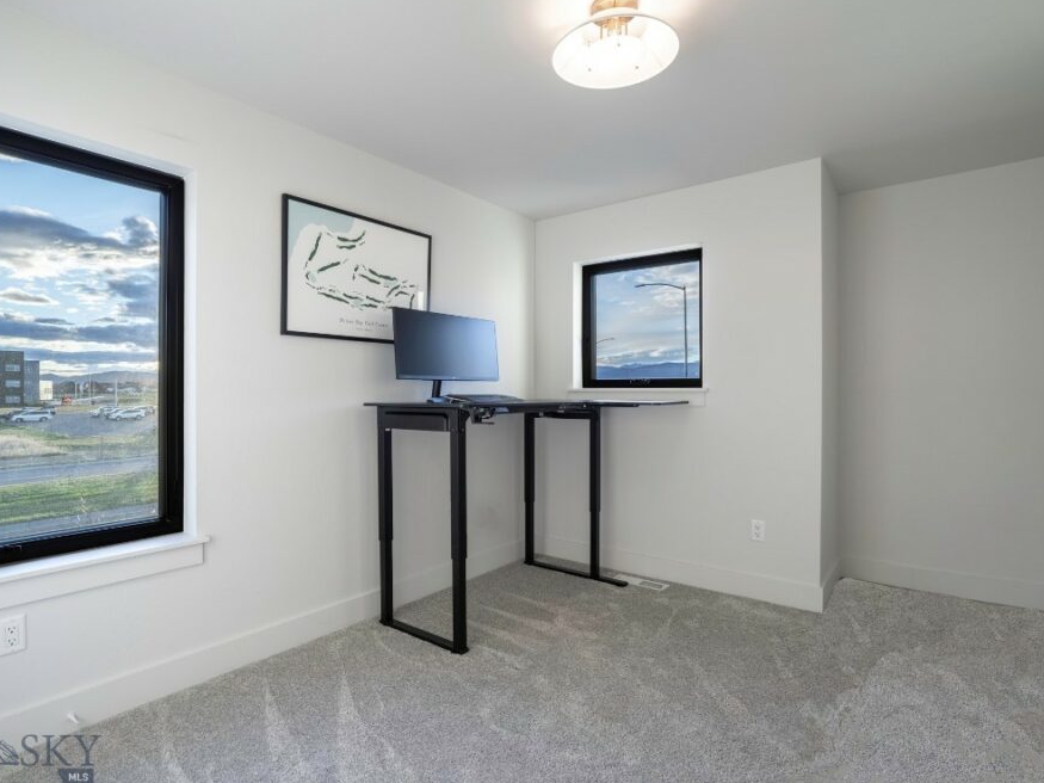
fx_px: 543
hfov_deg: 87.6
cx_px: 480
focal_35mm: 18
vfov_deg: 71.6
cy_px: 394
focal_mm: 16
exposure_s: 1/2000
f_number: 6.3
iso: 800
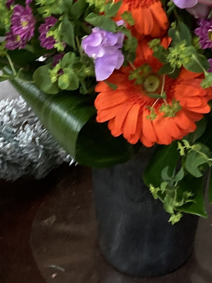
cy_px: -74
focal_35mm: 111
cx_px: 190
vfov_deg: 16.8
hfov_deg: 13.2
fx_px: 907
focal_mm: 4
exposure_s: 1/60
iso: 200
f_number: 1.8
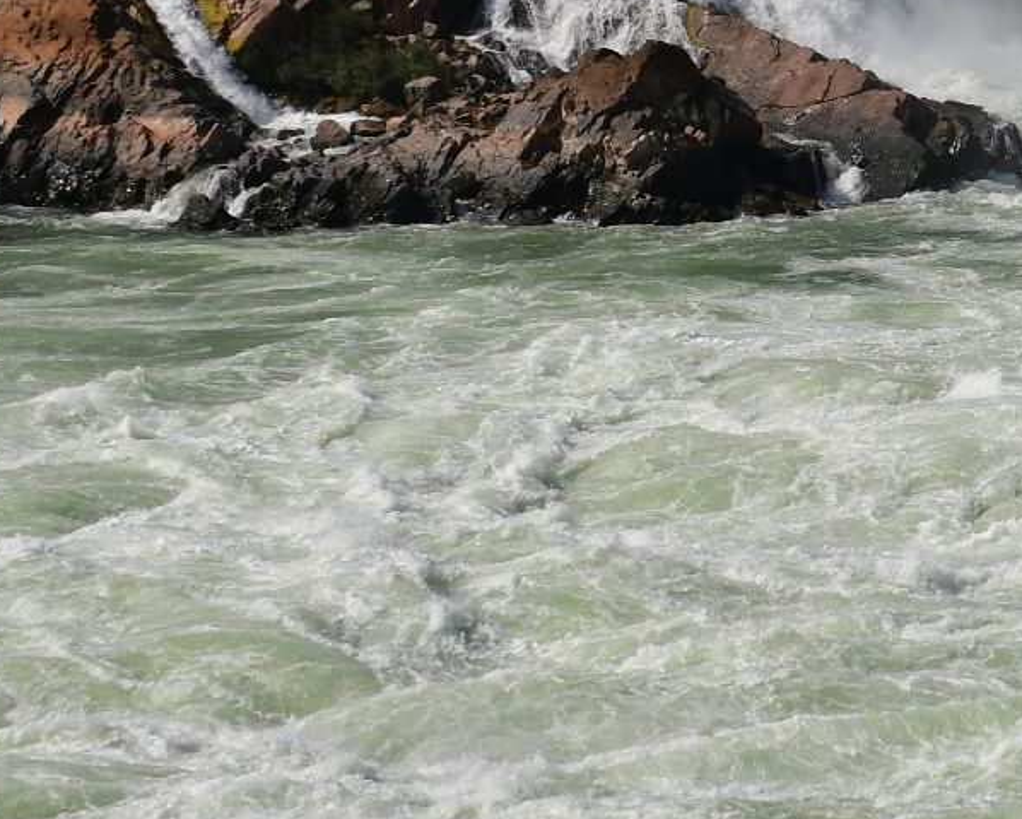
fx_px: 5054
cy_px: -187
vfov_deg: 9.1
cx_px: 1343
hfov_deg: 11.2
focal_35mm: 167
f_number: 11
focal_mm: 35
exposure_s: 1/500
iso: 125
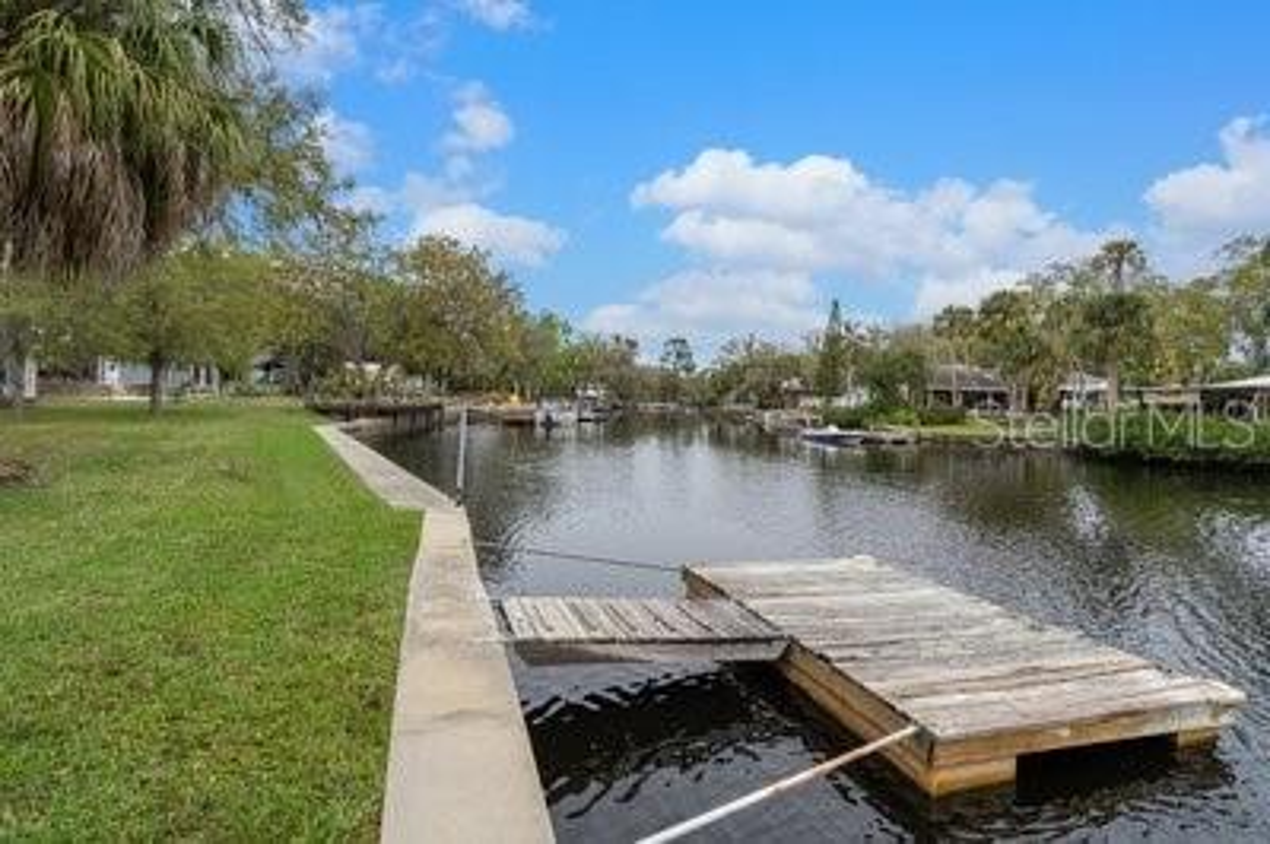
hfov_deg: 93.3
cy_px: 422
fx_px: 599
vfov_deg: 70.3
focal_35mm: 17
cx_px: 635
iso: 320
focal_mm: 17
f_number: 8
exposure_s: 1/500
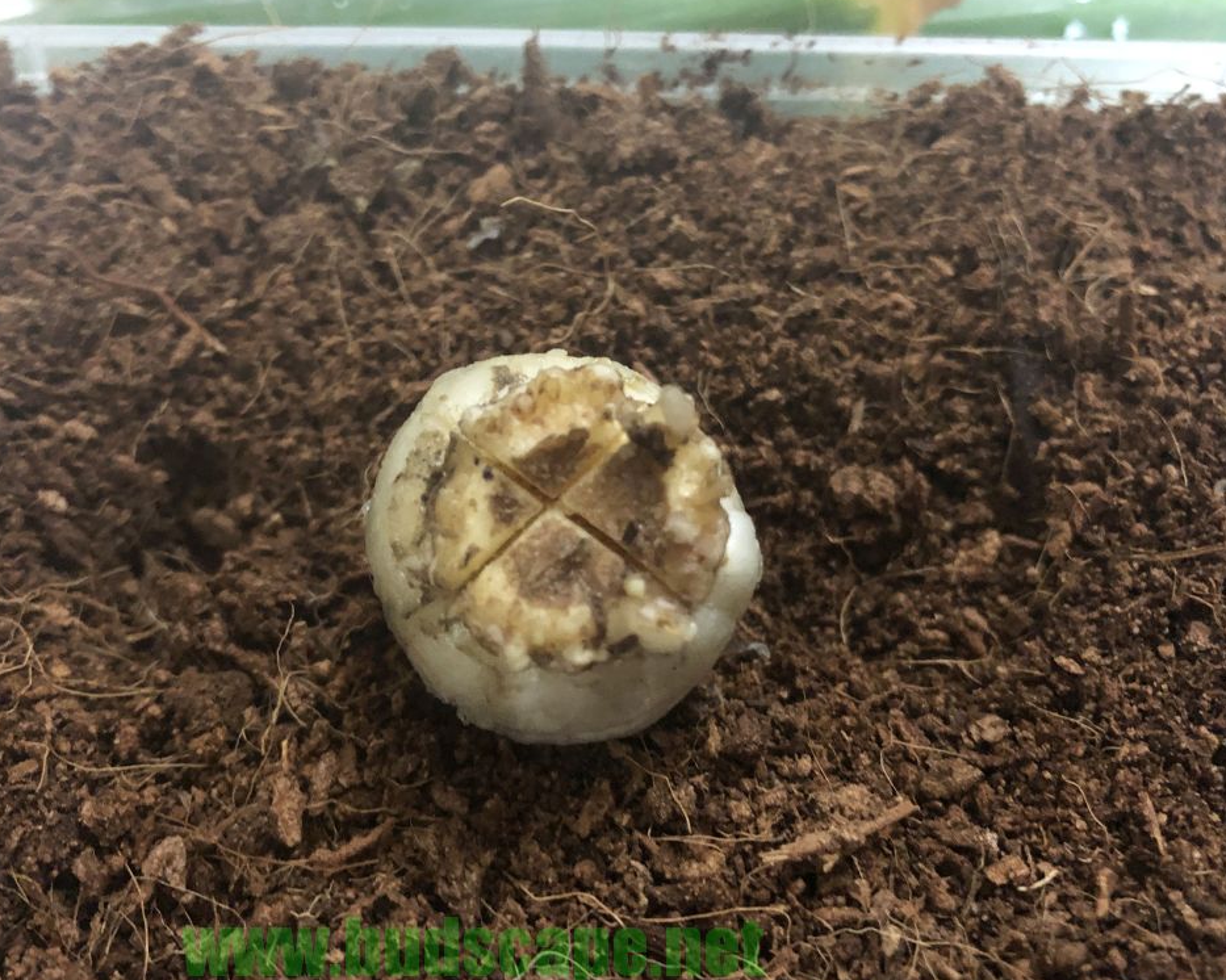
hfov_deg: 58.7
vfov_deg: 48.5
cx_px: 561
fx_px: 1088
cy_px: 487
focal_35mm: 30
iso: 100
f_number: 1.8
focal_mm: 4
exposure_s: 1/4
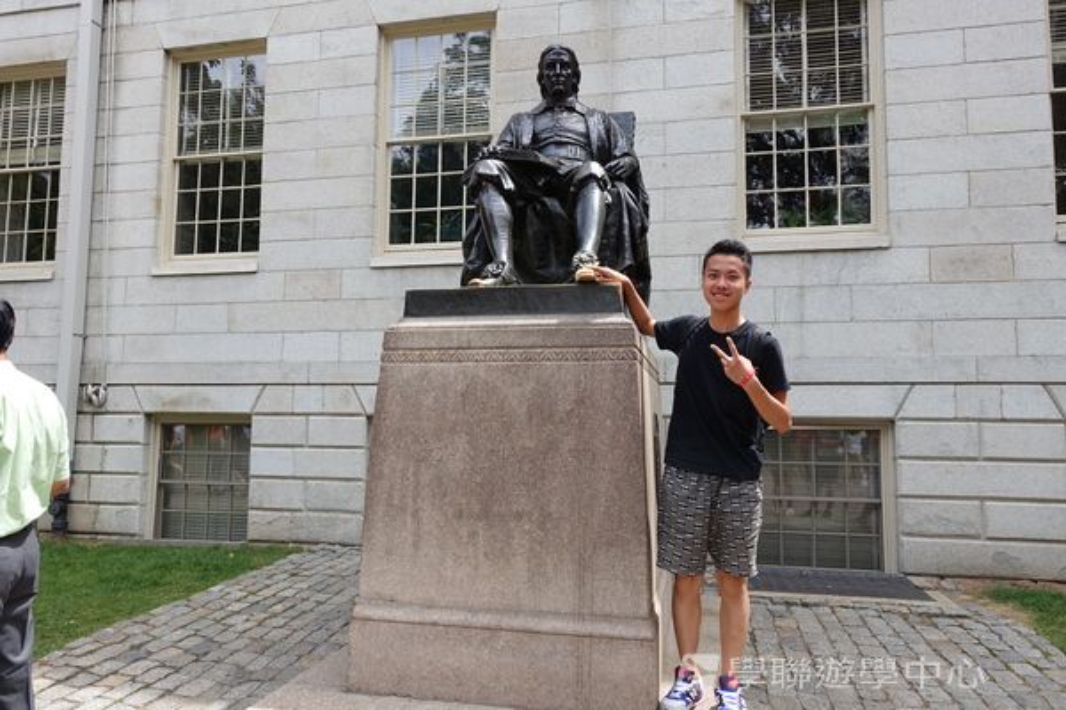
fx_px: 711
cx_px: 533
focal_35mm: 24
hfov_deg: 73.7
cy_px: 355
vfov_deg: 53.1
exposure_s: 1/125
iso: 125
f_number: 5.6
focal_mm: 8.8
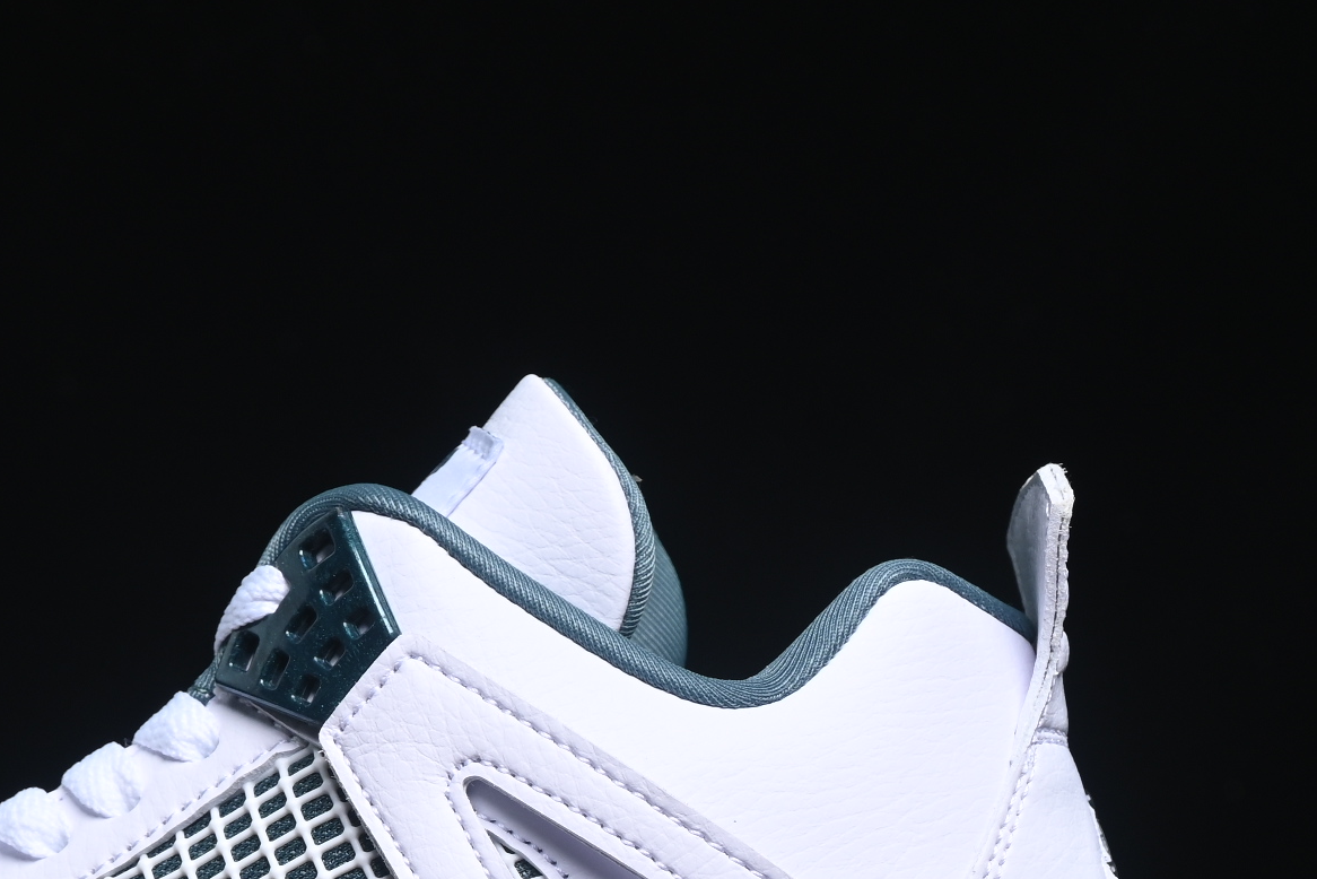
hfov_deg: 11.4
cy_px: 880
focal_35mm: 179
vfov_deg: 7.6
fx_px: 6550
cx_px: 202
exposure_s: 1/60
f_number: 7.1
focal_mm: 50
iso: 160
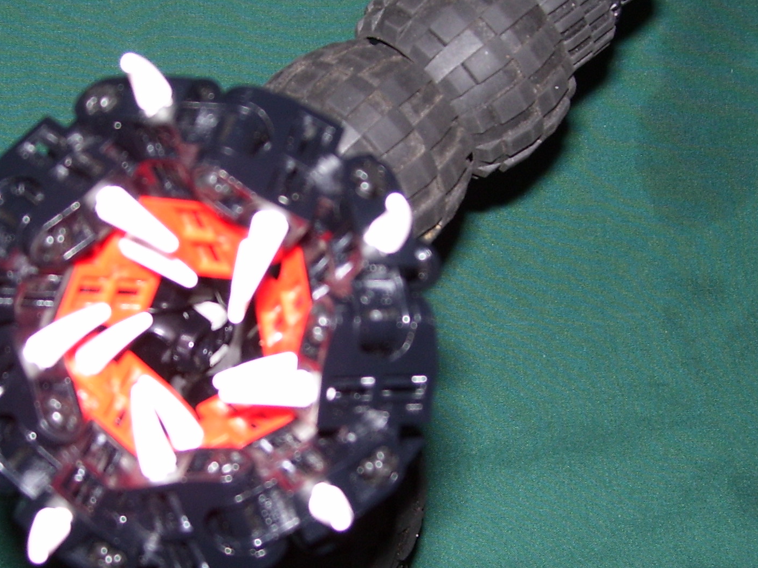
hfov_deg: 32.6
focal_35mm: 59
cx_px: 288
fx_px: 1292
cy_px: 318
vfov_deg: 24.8
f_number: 2.7
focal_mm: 6
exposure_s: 1/60
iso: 80
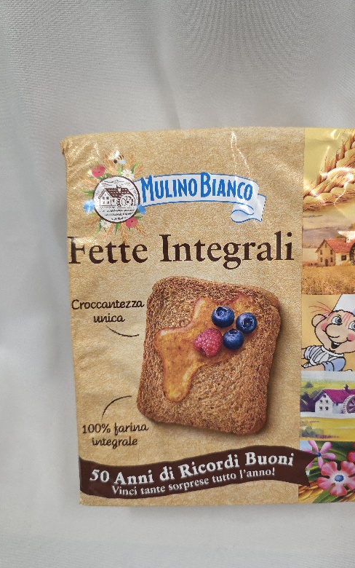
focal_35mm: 25
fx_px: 387
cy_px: 289
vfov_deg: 72.5
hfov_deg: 49.0
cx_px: 213
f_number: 1.7
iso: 400
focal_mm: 6.3
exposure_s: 1/101
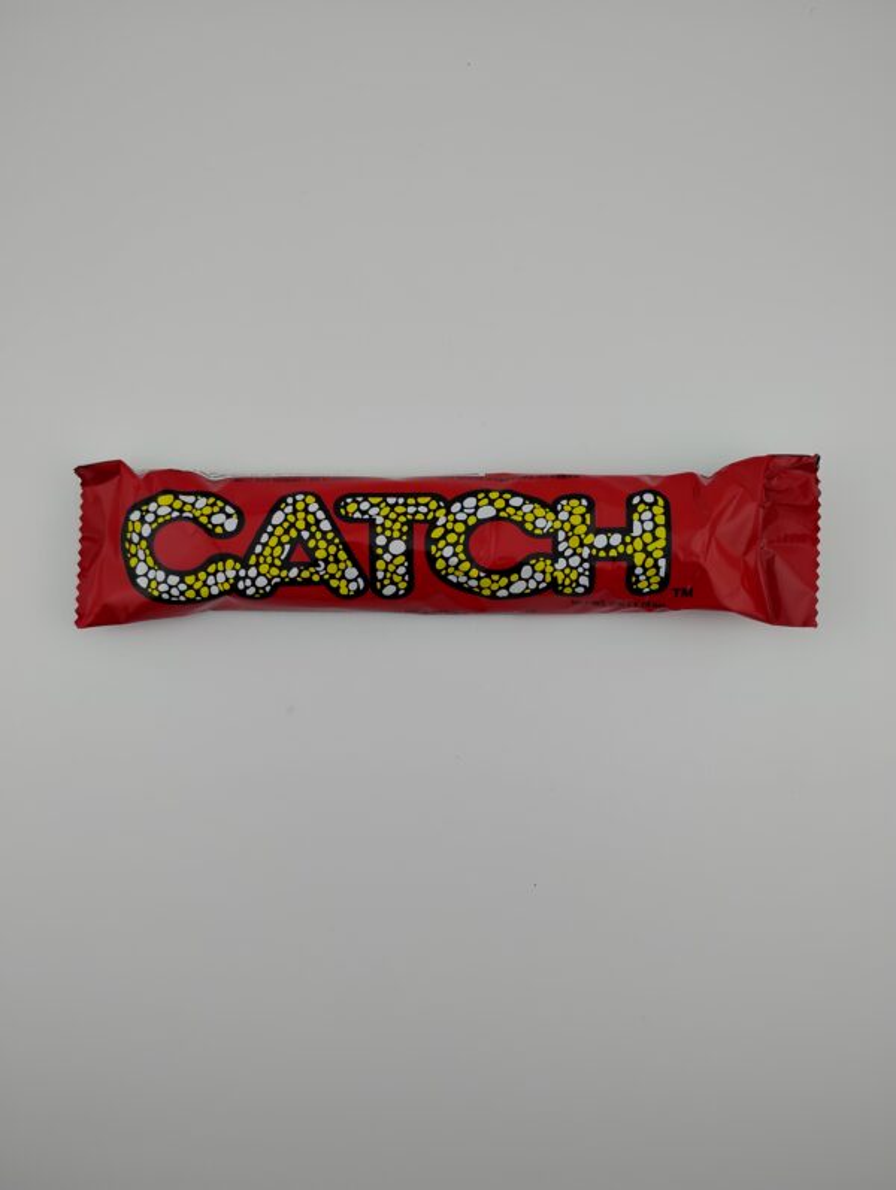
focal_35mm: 28
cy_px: 595
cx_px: 448
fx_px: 964
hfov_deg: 49.9
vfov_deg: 63.4
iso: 100
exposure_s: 1/301
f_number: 1.8
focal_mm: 4.26
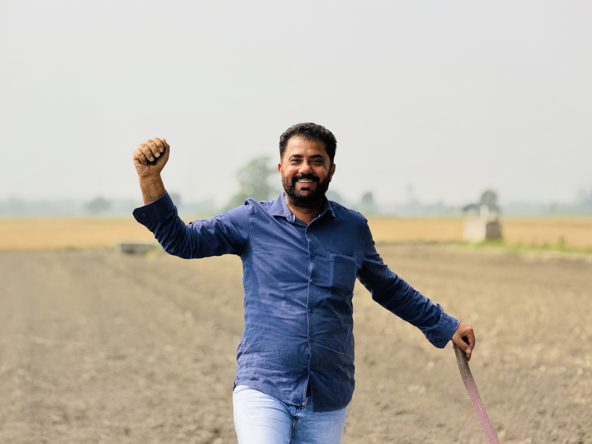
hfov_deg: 16.4
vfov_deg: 12.3
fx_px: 2052
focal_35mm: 120
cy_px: 222
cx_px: 296
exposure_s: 1/2933
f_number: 2.8
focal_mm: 15.66
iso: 50
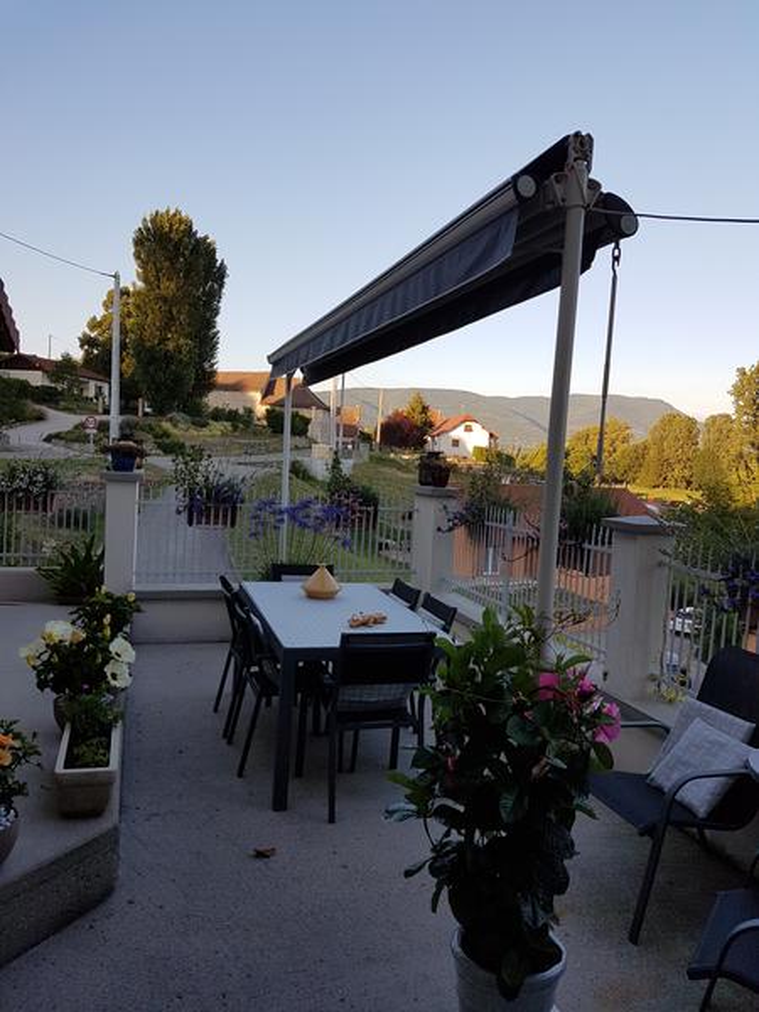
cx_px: 380
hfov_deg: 53.1
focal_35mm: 26
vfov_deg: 67.3
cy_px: 506
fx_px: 760
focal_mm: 4.2
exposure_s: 1/600
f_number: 1.7
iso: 40
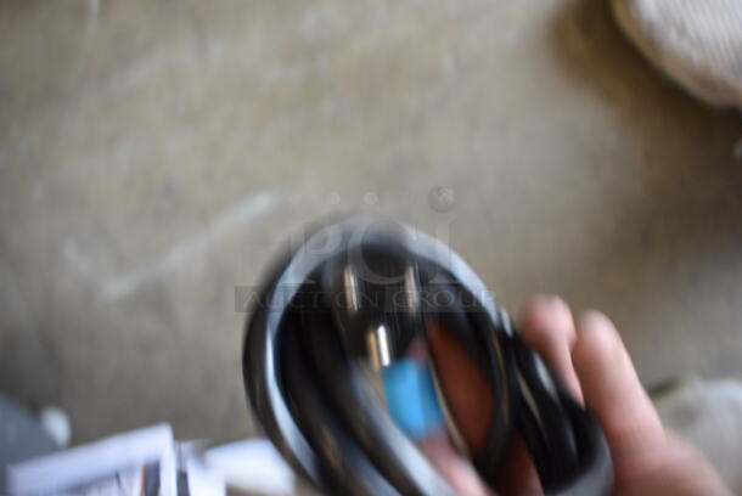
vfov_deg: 40.1
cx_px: 371
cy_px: 248
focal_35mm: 33
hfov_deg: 57.2
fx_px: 681
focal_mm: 22
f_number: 5
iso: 800
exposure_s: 1/60
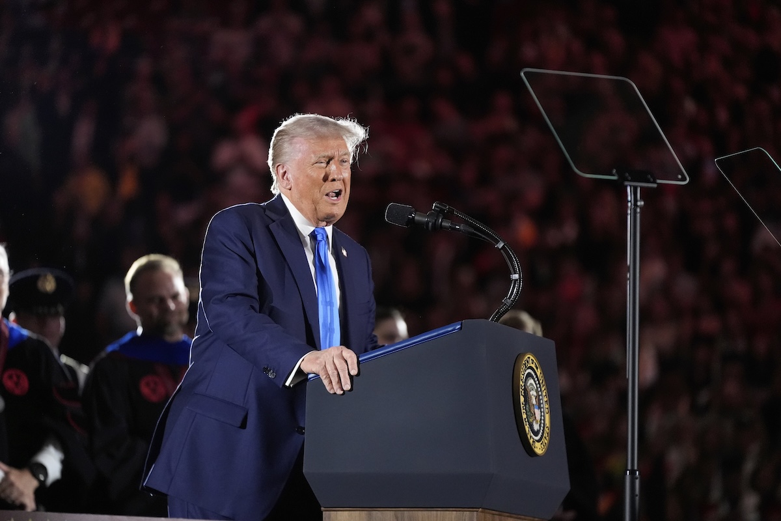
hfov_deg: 10.3
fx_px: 4339
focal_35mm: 200
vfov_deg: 6.9
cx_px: 390
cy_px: 260
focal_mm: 200
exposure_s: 1/1250
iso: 5000
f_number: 2.8
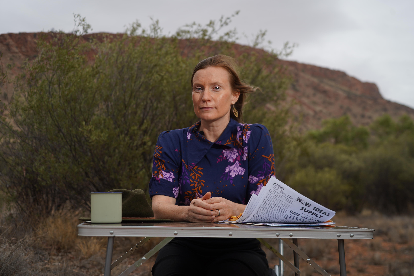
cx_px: 207
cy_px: 138
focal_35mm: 58
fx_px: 667
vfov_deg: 23.4
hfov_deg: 34.5
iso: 100
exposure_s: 1/80
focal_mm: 58
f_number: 5
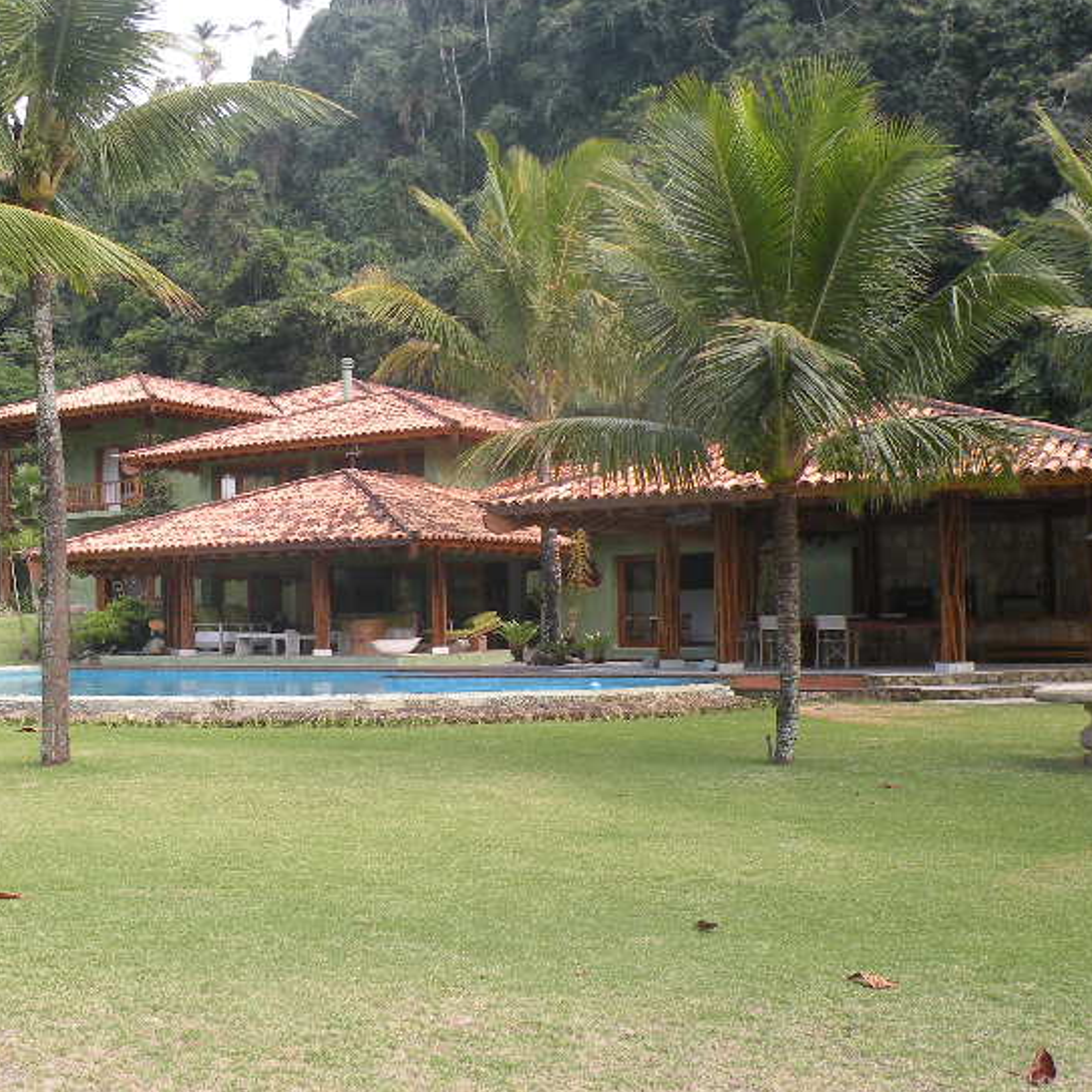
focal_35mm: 45
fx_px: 1606
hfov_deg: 37.1
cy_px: 579
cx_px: 344
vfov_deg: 37.5
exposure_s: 1/103
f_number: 4
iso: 64
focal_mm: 4.7
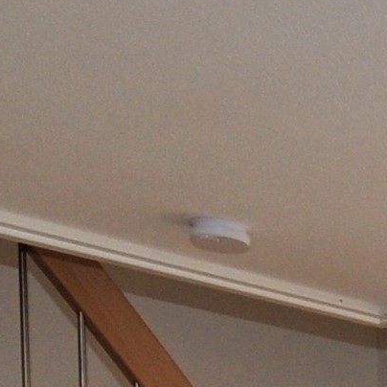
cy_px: 938
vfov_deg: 10.9
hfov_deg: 10.5
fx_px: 1708
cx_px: 1017
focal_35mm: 135
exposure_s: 1/125
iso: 220
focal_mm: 10
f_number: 5.6
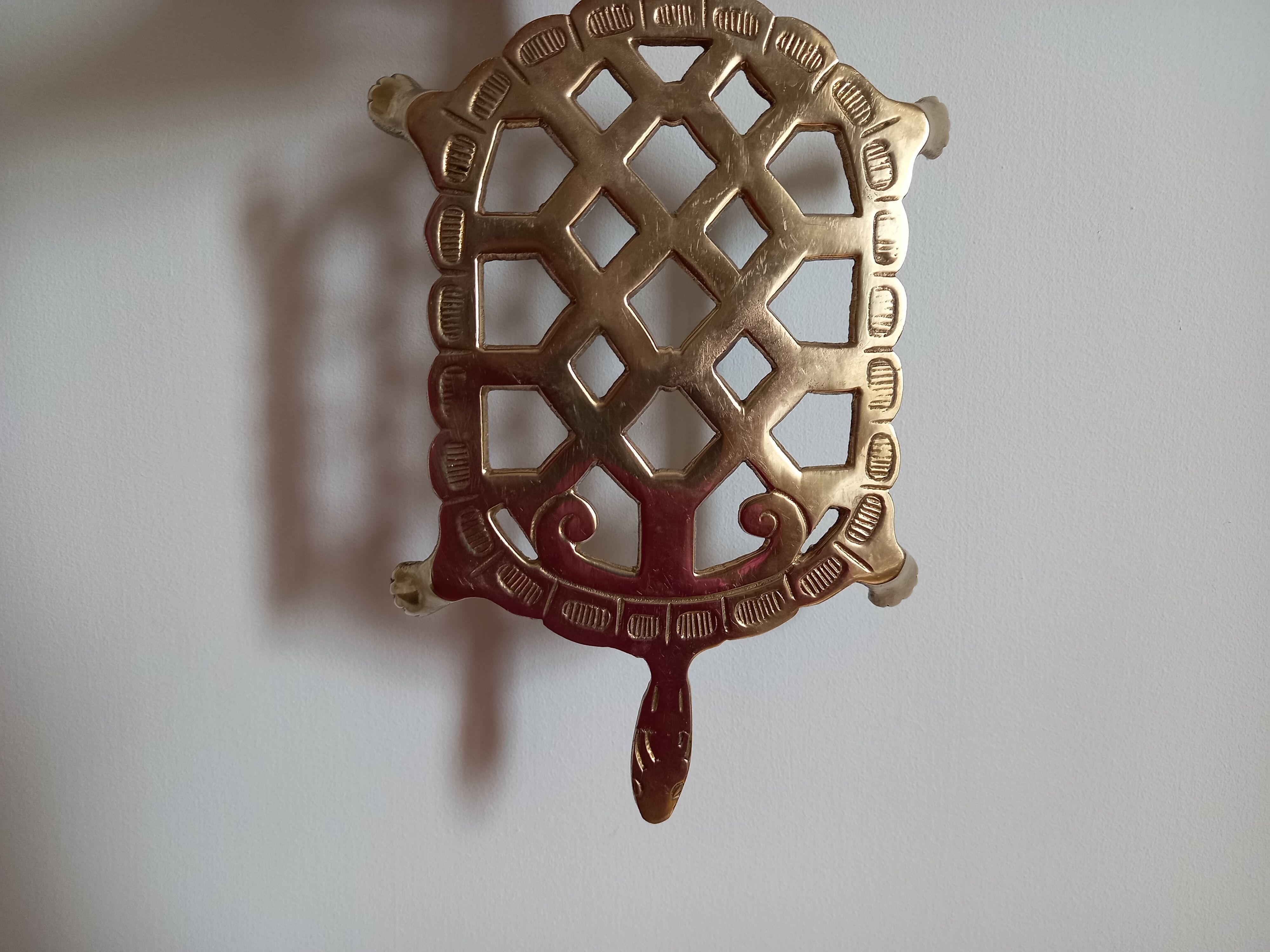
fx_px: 917
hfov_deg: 69.4
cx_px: 635
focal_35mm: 25
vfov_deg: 54.9
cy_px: 476
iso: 125
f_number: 2
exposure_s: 1/50
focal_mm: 4.6
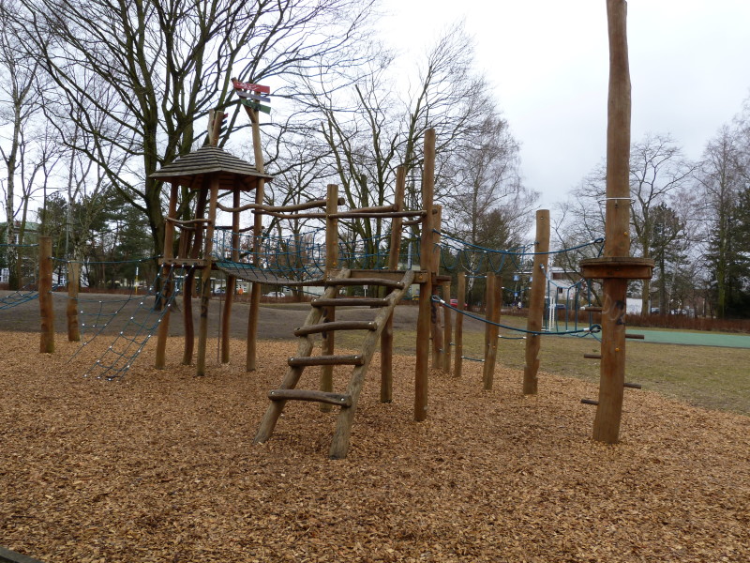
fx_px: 542
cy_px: 282
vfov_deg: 54.9
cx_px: 375
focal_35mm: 25
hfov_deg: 69.4
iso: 80
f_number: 4
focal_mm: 4.5
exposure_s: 1/160
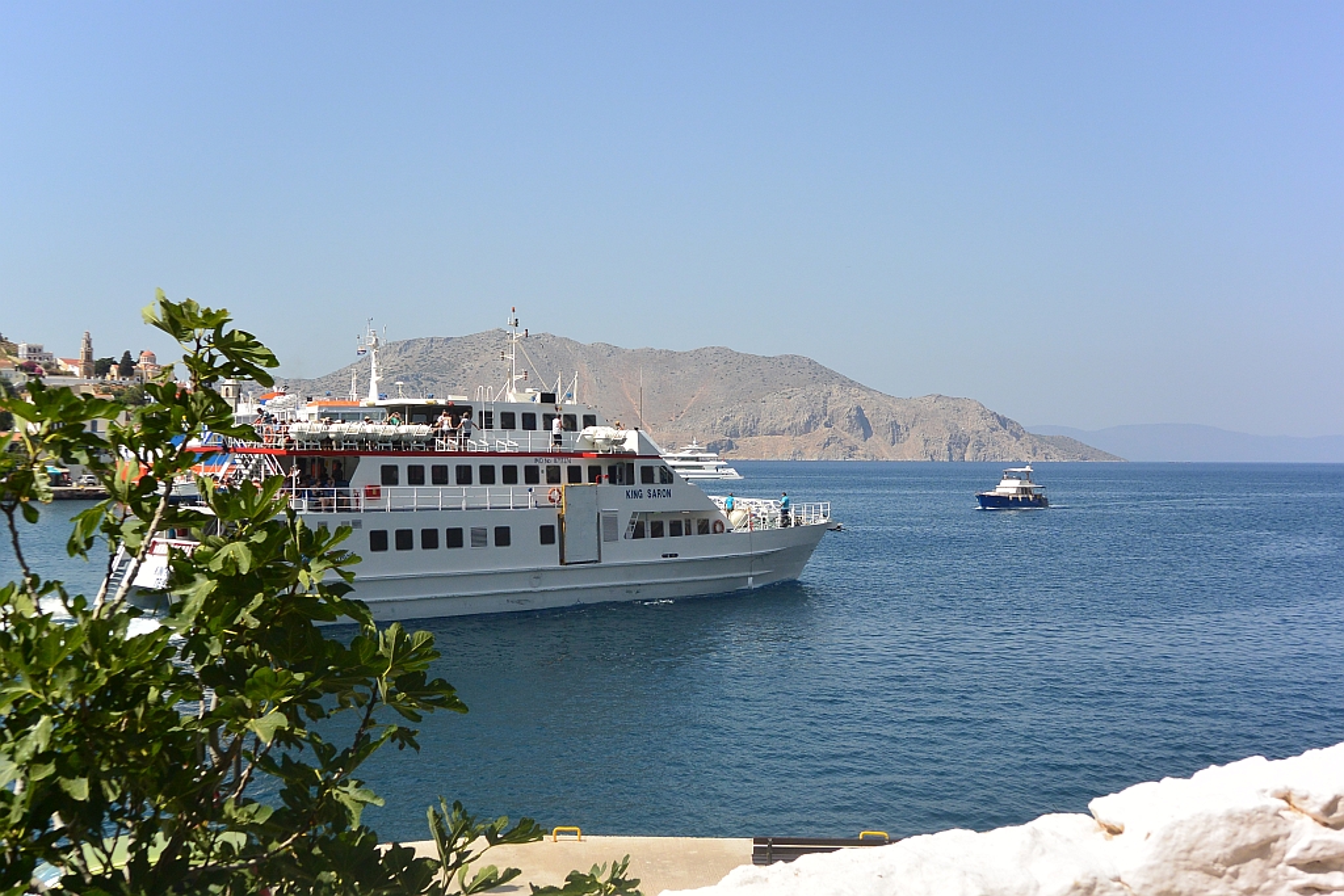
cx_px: 672
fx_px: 1456
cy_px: 448
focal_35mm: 39
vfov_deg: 34.2
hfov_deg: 49.5
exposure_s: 1/1000
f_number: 5
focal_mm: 14.5
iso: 160
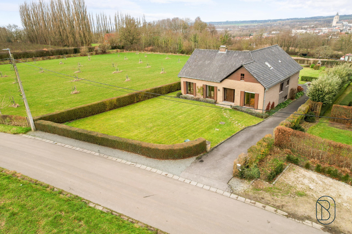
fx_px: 215
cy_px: 117
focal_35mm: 22
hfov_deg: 78.6
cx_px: 176
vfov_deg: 57.2
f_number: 2.8
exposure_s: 1/320
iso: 100
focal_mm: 8.38
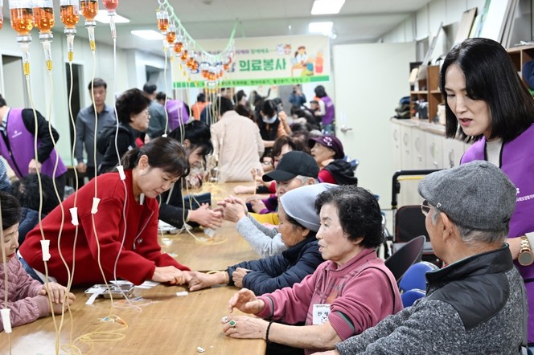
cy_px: 195
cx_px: 288
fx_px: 801
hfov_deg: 36.9
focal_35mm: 54
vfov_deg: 25.0
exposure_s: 1/60
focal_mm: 46
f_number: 5.3
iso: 1250
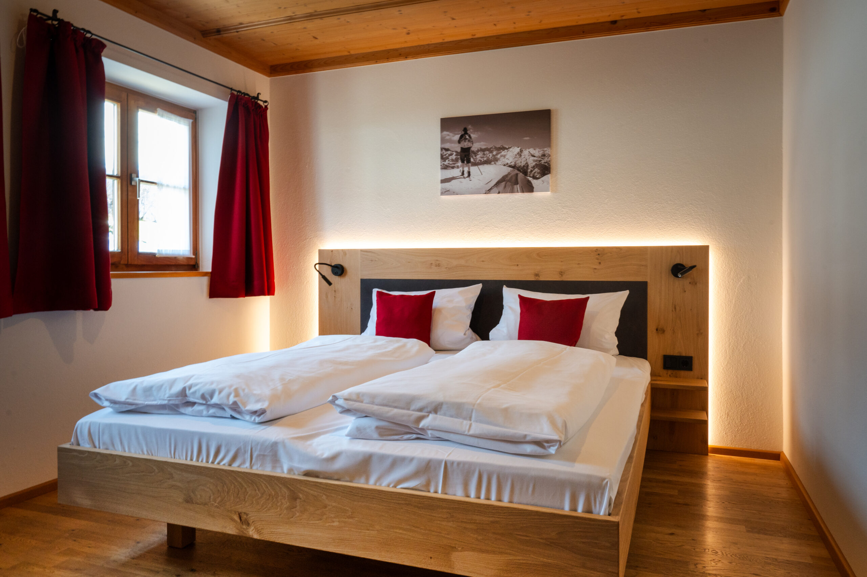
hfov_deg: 73.8
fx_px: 578
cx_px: 434
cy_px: 288
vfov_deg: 53.1
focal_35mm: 24
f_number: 13
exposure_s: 1/13
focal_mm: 24
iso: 1000
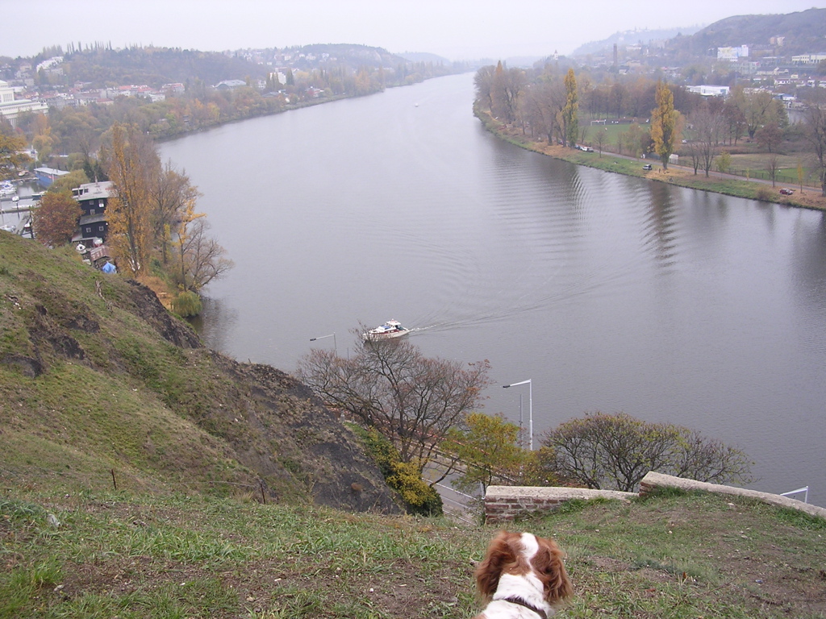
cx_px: 413
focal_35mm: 38
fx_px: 907
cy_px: 310
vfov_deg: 37.7
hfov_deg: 49.0
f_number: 2.8
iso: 100
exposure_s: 1/168
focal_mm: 5.8
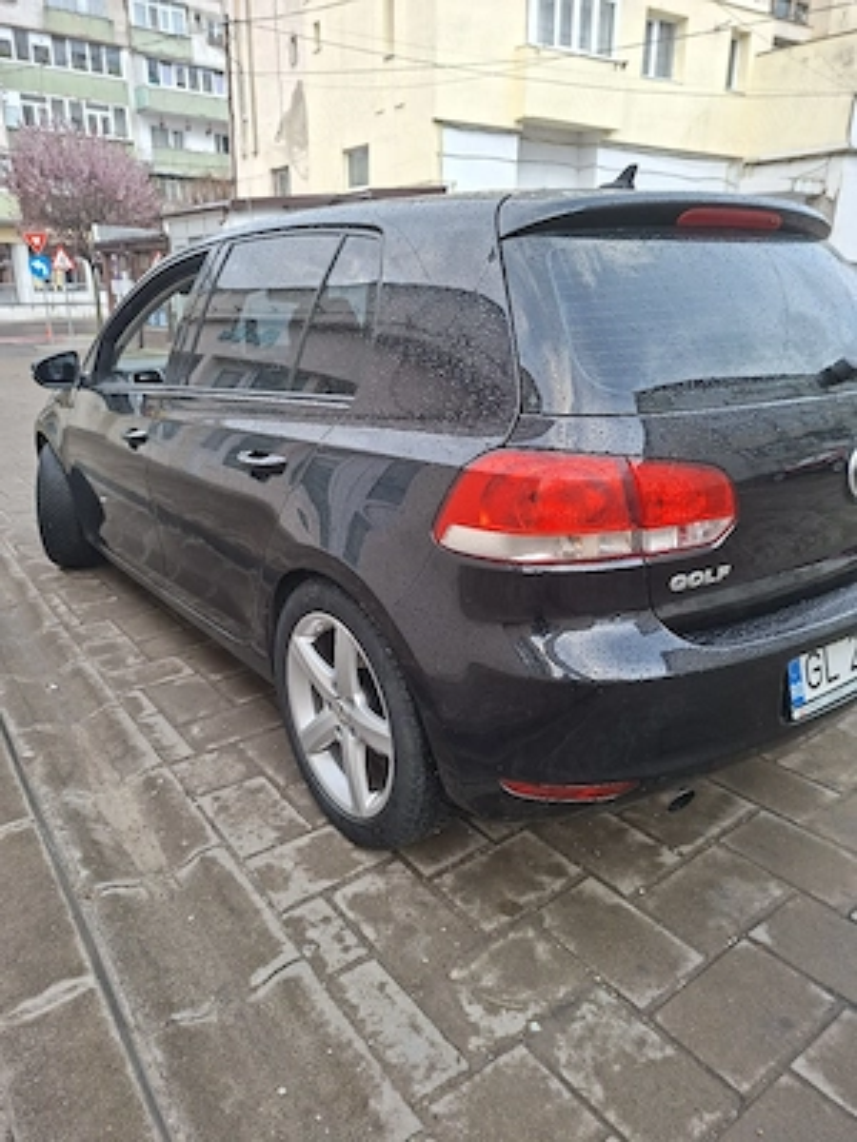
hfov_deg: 58.9
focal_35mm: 23
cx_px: 428
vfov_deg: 73.9
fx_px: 759
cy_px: 571
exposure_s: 1/100
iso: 64
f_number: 1.8
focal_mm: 5.54
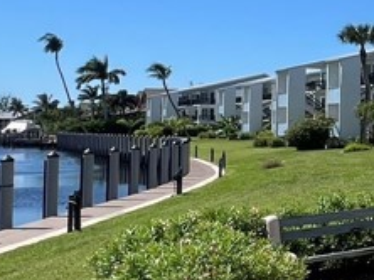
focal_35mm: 60
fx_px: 648
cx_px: 676
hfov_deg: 21.2
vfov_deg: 24.2
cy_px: 88
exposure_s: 1/1946
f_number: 1.8
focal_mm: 1.57
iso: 32
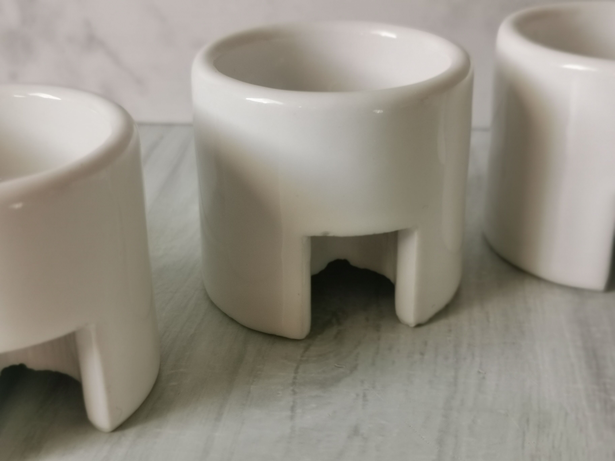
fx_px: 959
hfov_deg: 35.5
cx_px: 308
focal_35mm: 54
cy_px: 230
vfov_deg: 27.0
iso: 80
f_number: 4
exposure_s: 1/100
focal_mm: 5.58
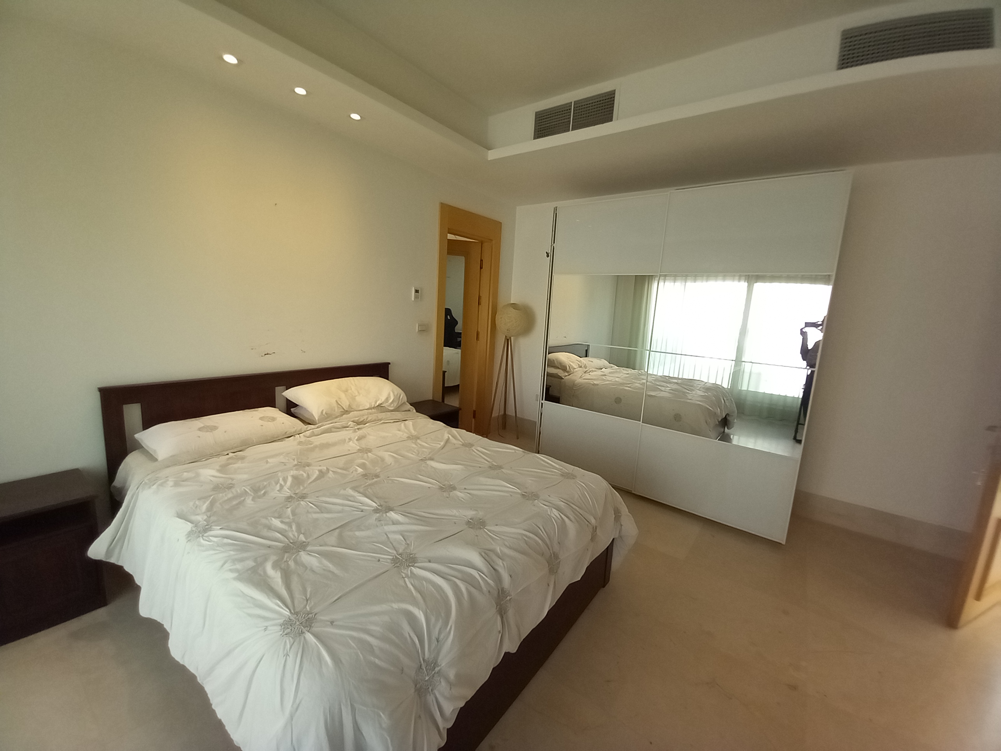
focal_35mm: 13
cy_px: 376
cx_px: 500
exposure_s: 1/100
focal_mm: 1.13
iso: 100
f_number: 2.2
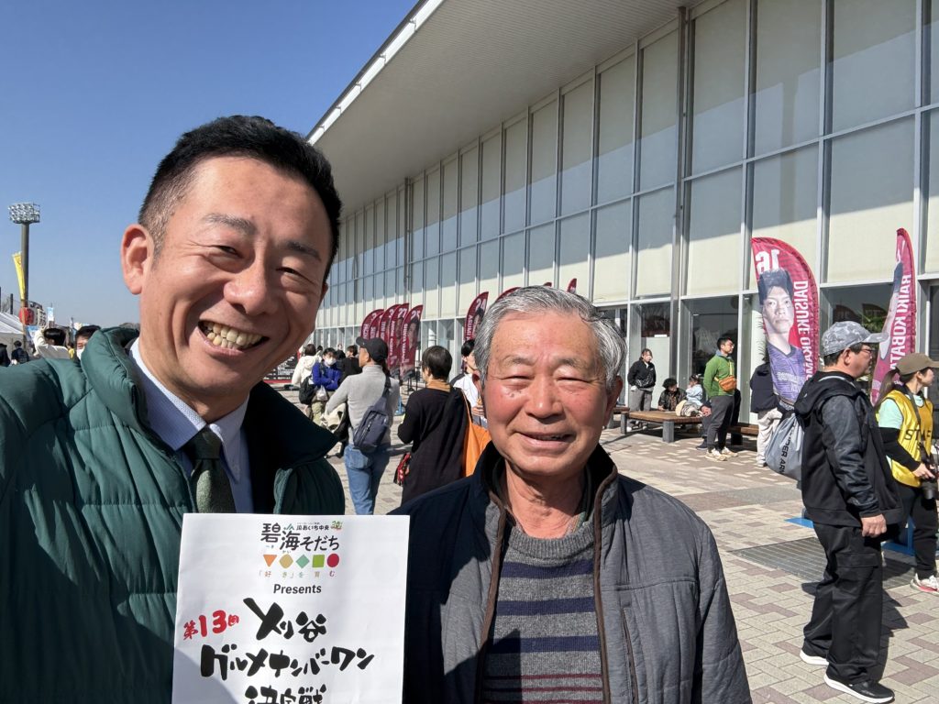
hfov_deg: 73.9
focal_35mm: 23
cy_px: 352
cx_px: 470
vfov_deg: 58.9
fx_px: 624
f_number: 1.9
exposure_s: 1/1497
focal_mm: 2.69
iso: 25
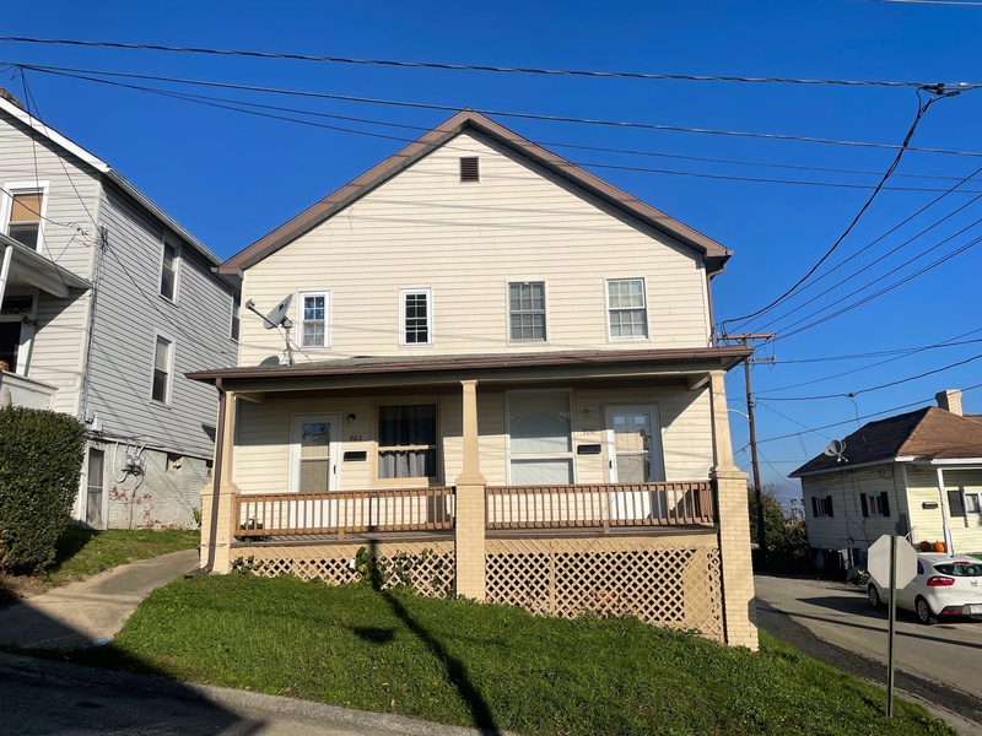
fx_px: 738
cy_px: 368
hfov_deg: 67.3
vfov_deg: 53.1
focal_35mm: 26
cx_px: 491
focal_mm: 4.2
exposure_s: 1/6897
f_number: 1.6
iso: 32
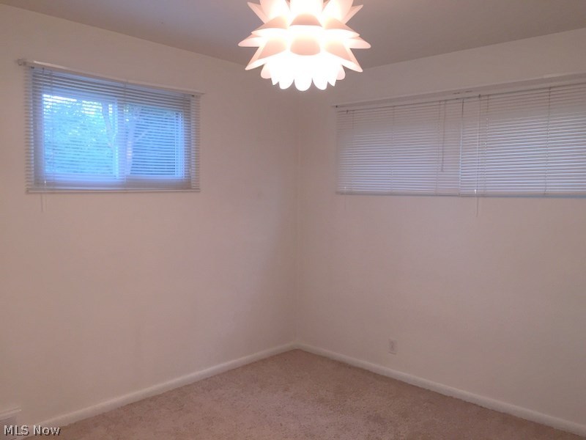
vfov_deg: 48.2
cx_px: 293
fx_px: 491
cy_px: 220
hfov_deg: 61.7
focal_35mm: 29
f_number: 2.2
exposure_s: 1/30
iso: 64
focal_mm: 4.15
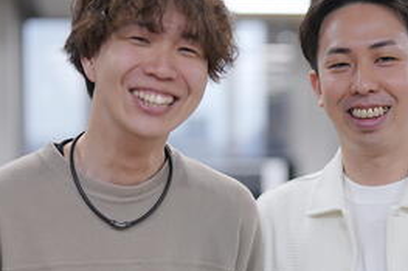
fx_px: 1291
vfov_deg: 12.0
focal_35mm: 114
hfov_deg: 17.9
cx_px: 281
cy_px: 181
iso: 100
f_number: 1.4
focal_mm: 50
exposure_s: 1/100
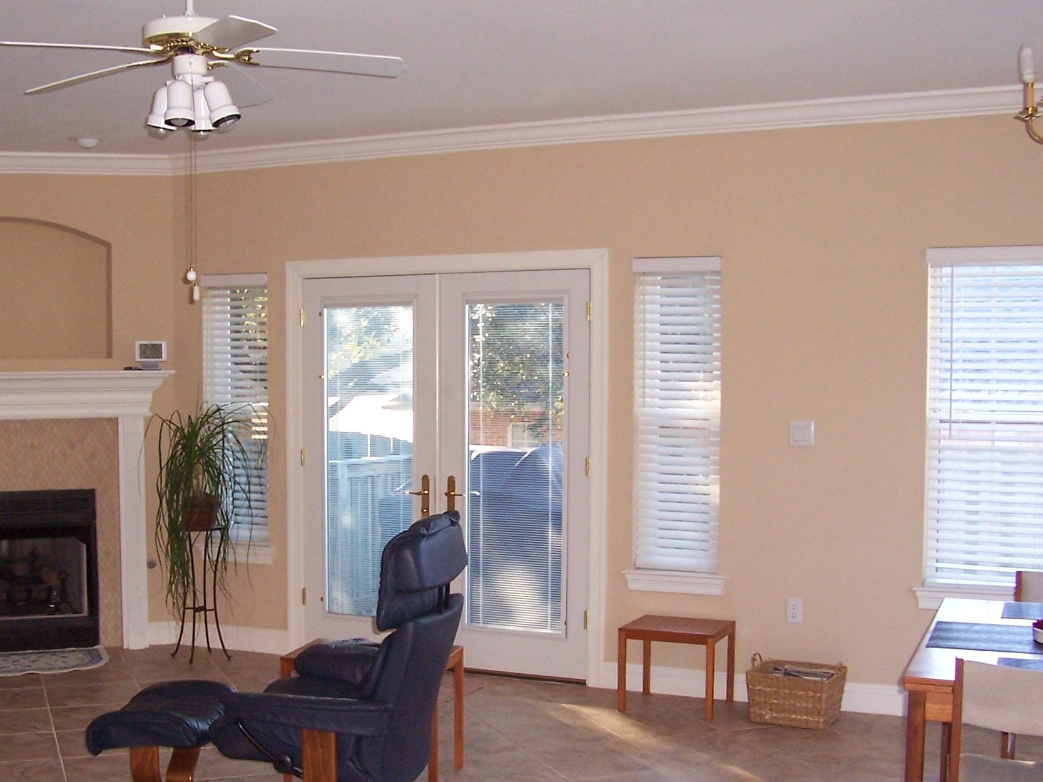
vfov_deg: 30.8
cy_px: 454
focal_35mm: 47
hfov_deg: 40.3
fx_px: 1416
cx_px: 426
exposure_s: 1/60
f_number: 2.7
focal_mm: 5.6
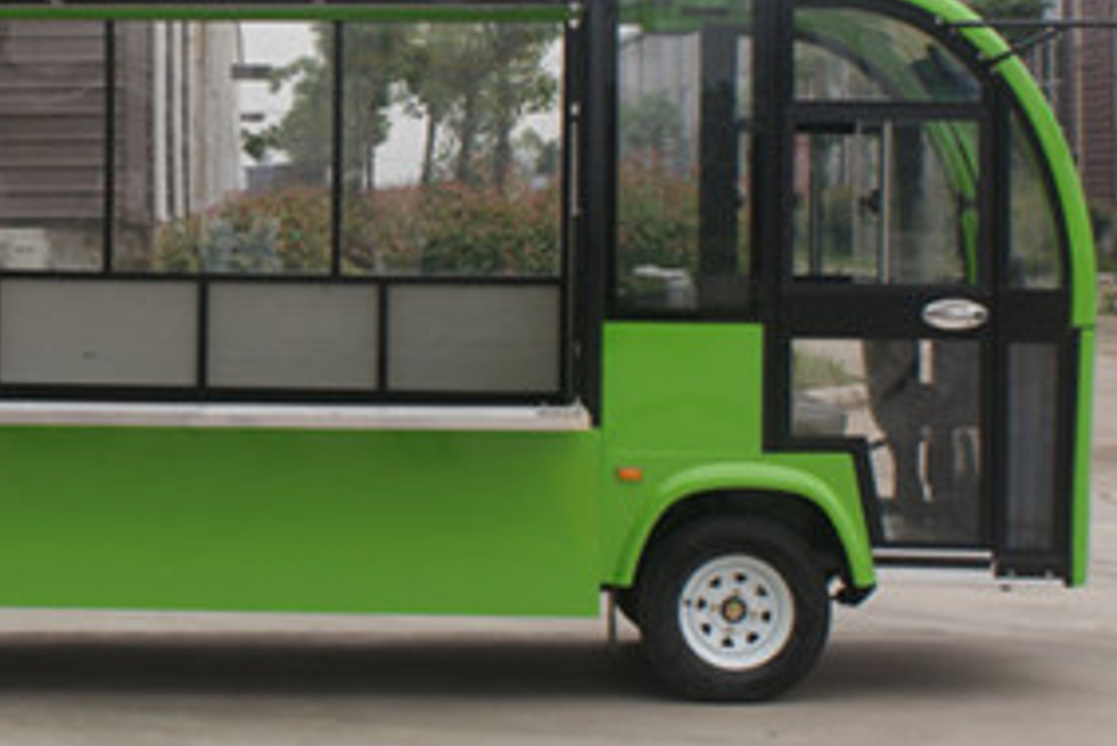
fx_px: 2763
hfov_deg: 22.5
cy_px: 128
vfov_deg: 15.3
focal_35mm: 89
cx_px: 193
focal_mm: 28
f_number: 10
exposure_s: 1/80
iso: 100
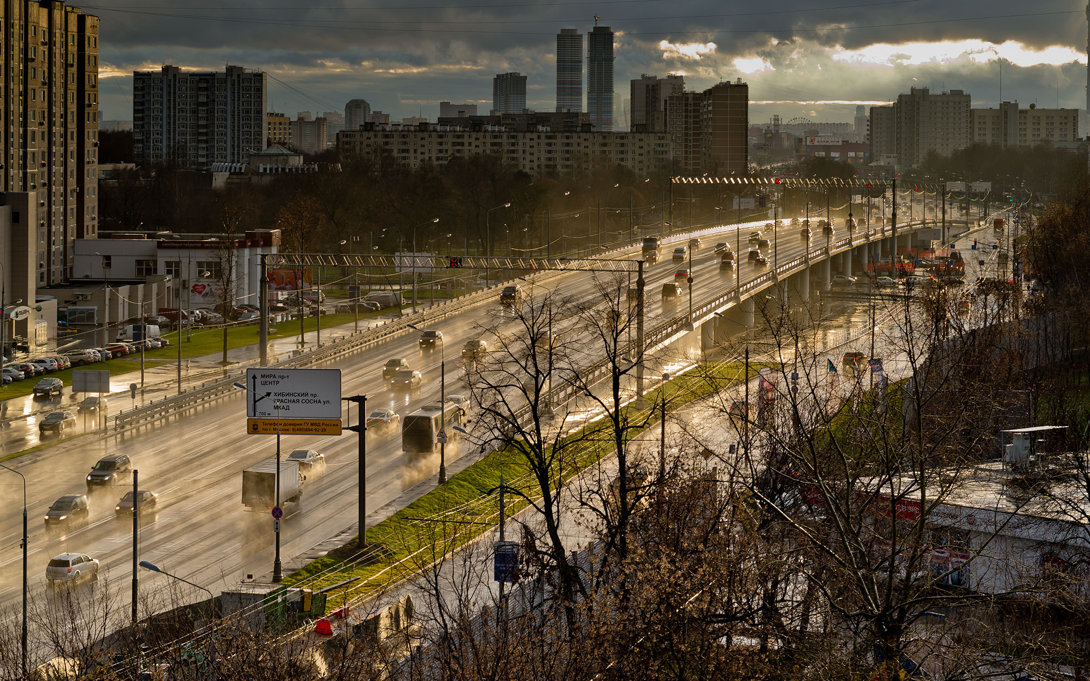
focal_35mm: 87
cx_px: 546
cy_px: 354
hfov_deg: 23.8
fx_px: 2584
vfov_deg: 15.0
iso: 500
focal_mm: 85
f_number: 9
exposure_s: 1/125
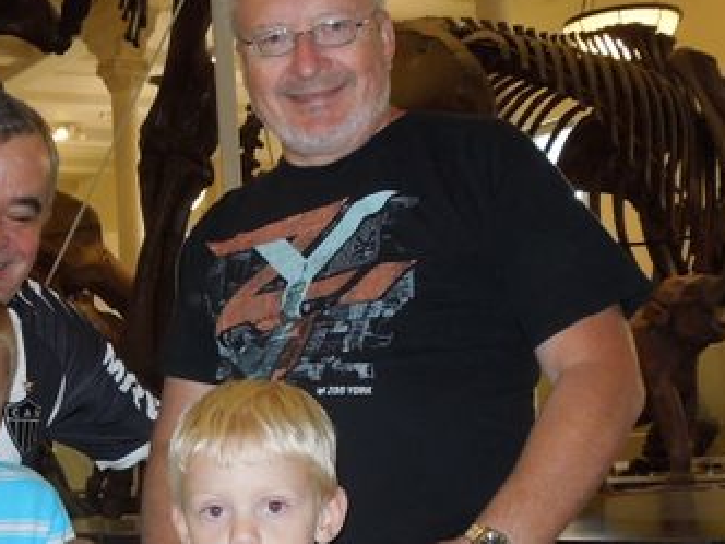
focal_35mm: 77
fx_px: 1613
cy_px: 369
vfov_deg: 19.1
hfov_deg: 25.1
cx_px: 216
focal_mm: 4.5
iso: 220
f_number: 3.3
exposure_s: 1/30
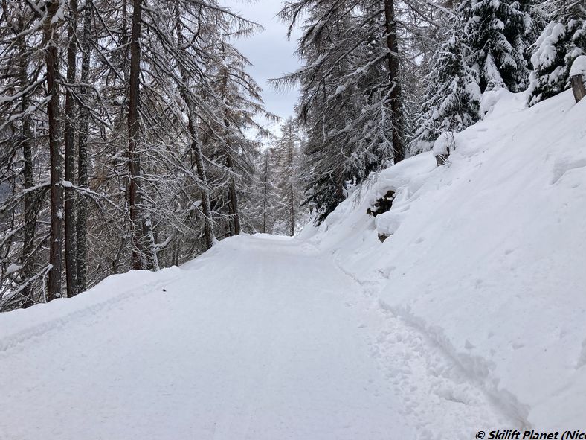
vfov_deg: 44.1
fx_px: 542
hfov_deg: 56.8
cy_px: 191
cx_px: 275
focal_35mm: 32
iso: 20
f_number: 1.8
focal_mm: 3.99
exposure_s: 1/1279
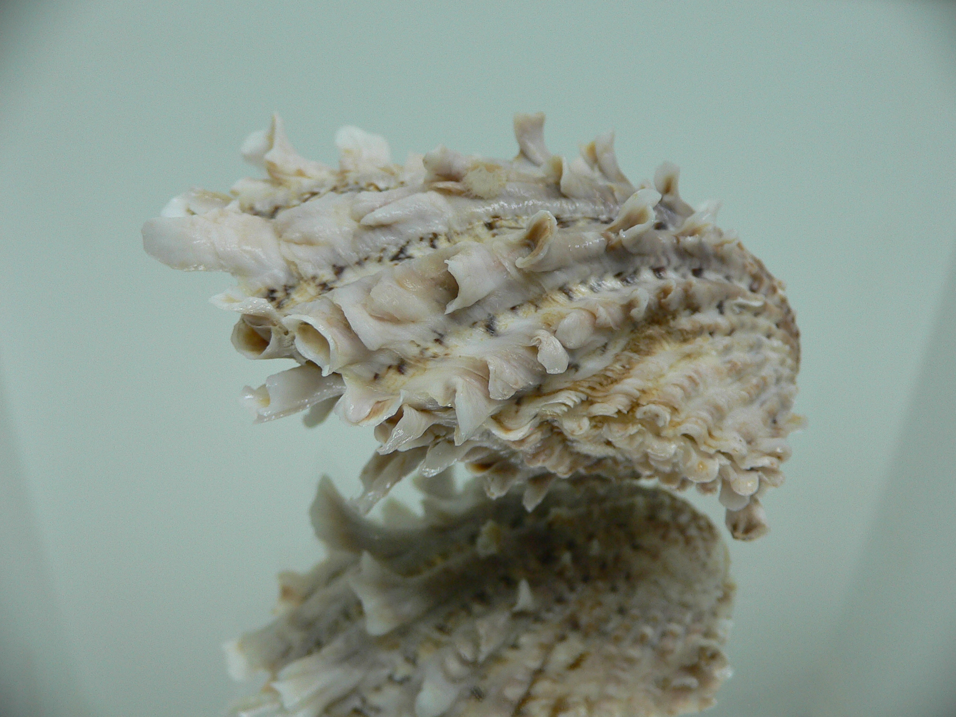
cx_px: 478
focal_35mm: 35
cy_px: 358
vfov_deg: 40.7
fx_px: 967
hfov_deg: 52.6
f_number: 2.8
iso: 100
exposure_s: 1/60
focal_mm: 4.6
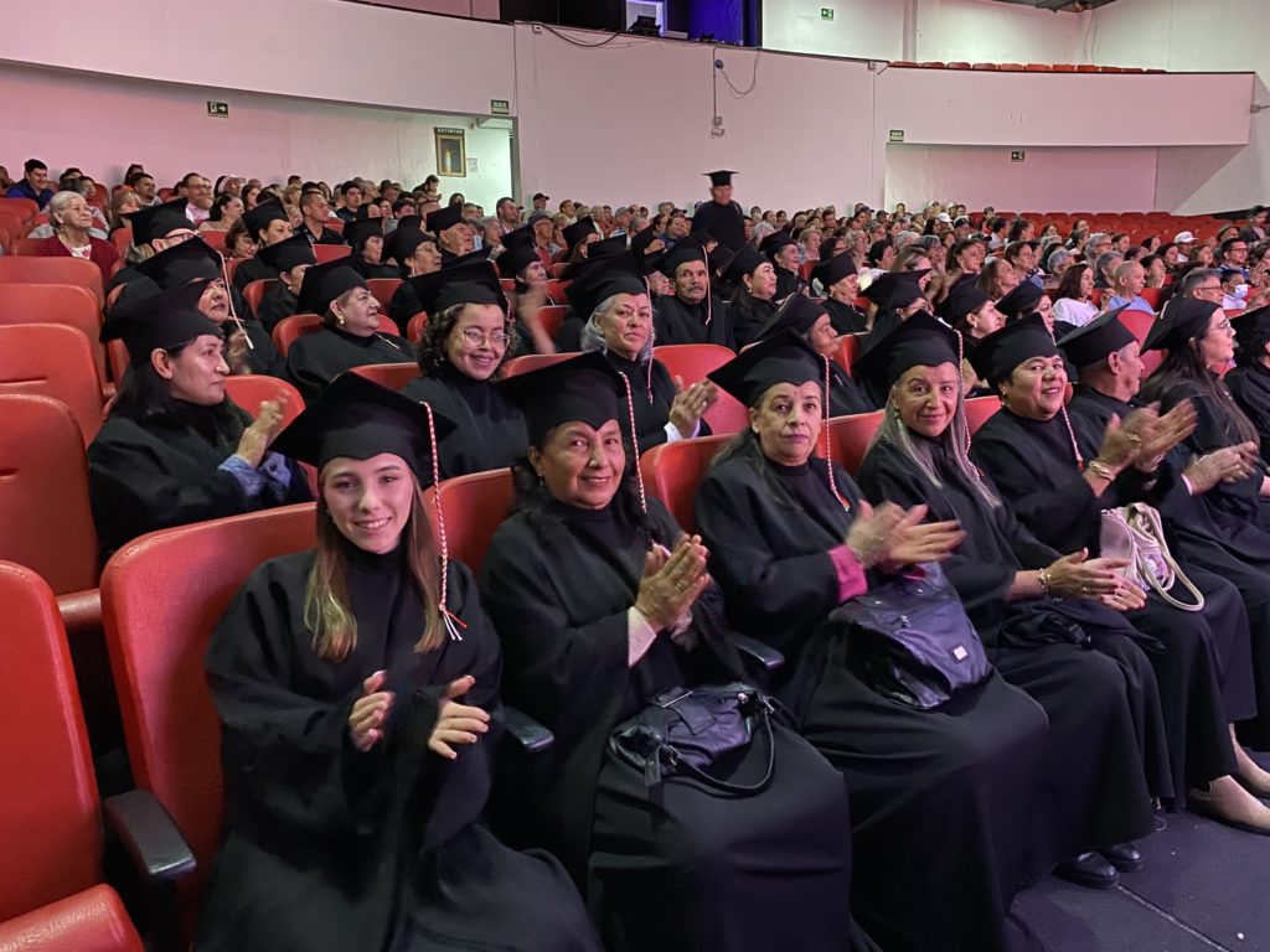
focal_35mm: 26
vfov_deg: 53.1
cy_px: 476
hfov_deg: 67.3
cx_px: 635
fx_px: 954
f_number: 1.8
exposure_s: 1/24
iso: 1000
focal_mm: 4.25
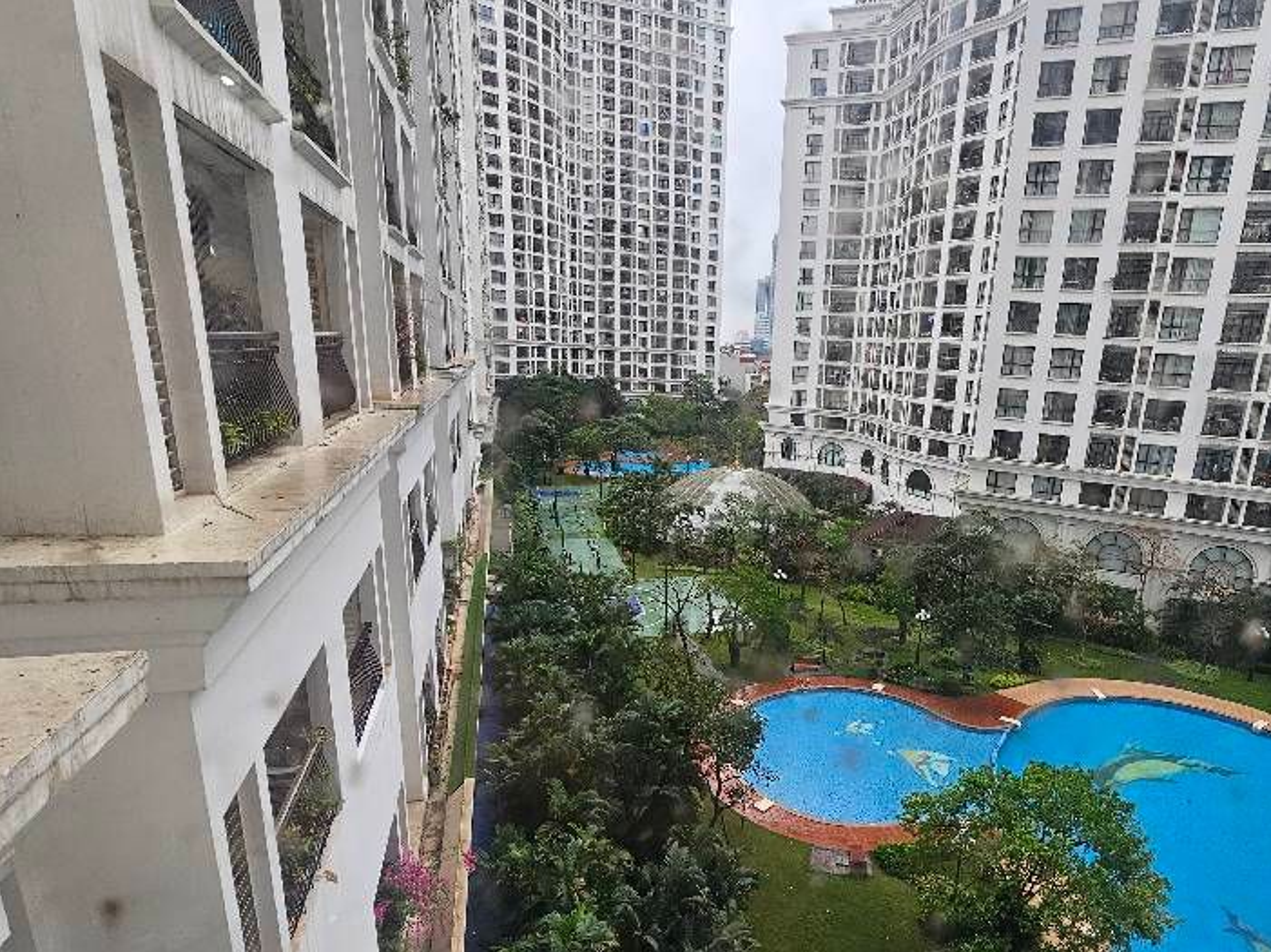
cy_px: 577
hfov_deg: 83.0
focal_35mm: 19
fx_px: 697
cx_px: 798
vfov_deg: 67.9
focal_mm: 2.2
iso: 80
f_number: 2.2
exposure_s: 1/217
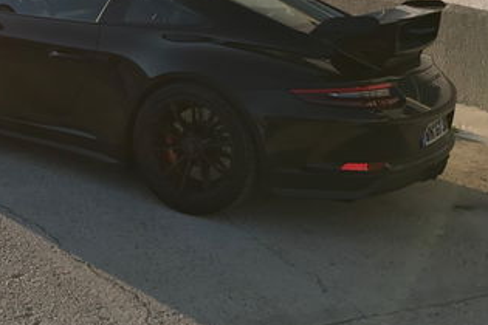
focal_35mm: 71
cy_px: -85
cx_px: 84
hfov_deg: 27.8
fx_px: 962
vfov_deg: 18.0
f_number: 1.8
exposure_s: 1/699
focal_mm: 3.99
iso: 20
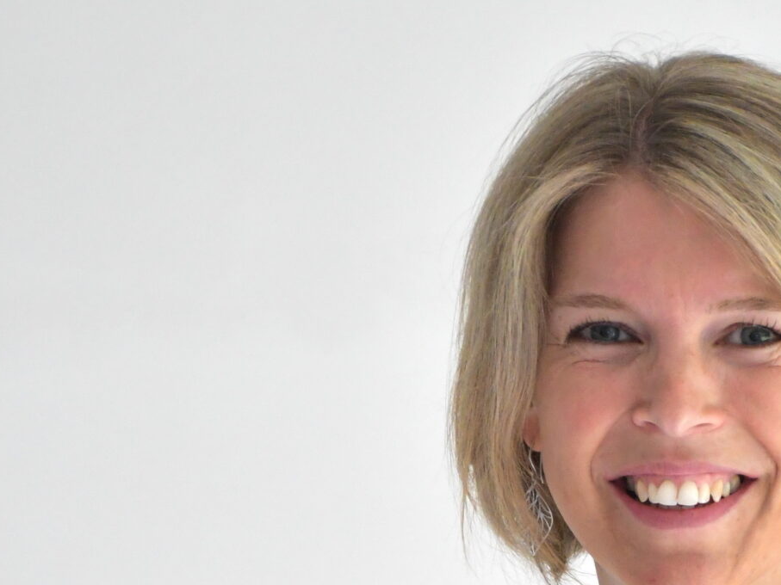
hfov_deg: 6.9
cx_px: 687
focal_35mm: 285
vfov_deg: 5.2
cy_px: 764
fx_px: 6429
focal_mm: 70
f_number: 5
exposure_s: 1/250
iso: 1800
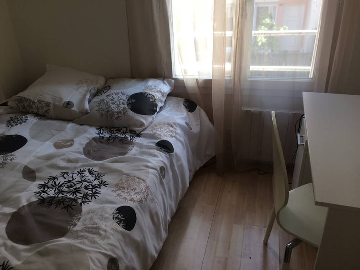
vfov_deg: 48.2
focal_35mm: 29
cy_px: 135
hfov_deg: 61.7
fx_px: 302
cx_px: 180
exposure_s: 1/100
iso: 40
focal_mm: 4.15
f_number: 2.2
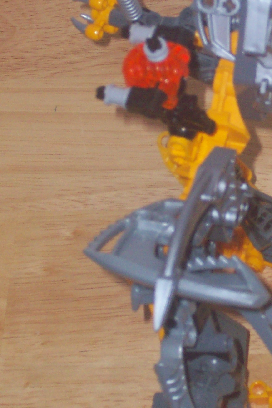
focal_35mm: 190
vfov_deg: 10.8
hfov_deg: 7.2
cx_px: 239
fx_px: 2154
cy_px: 174
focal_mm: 17.1
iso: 160
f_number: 5.1
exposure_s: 1/90.1
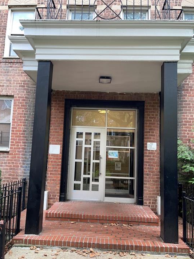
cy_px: 136
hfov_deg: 51.3
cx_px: 92
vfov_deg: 65.3
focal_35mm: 27
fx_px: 202
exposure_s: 1/152
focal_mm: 5.1
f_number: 1.6
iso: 32
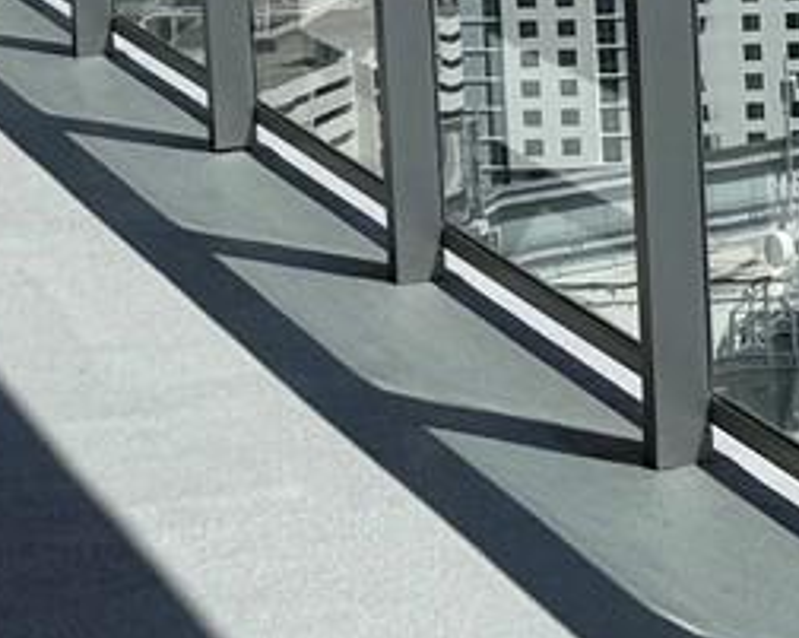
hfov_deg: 10.1
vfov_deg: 10.0
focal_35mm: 149
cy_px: -321
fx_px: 3519
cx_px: 2286
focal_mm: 6.76
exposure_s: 1/8130
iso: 80
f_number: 1.78
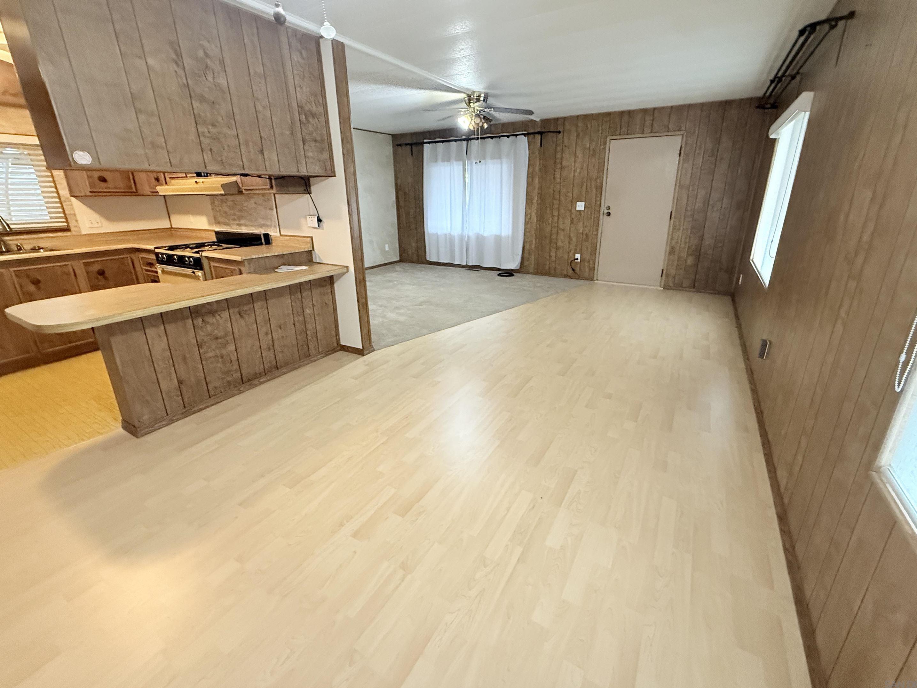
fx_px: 397
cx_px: 470
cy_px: 323
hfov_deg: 98.2
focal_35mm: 15
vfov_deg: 81.7
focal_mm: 2.22
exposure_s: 1/60
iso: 800
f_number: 2.2
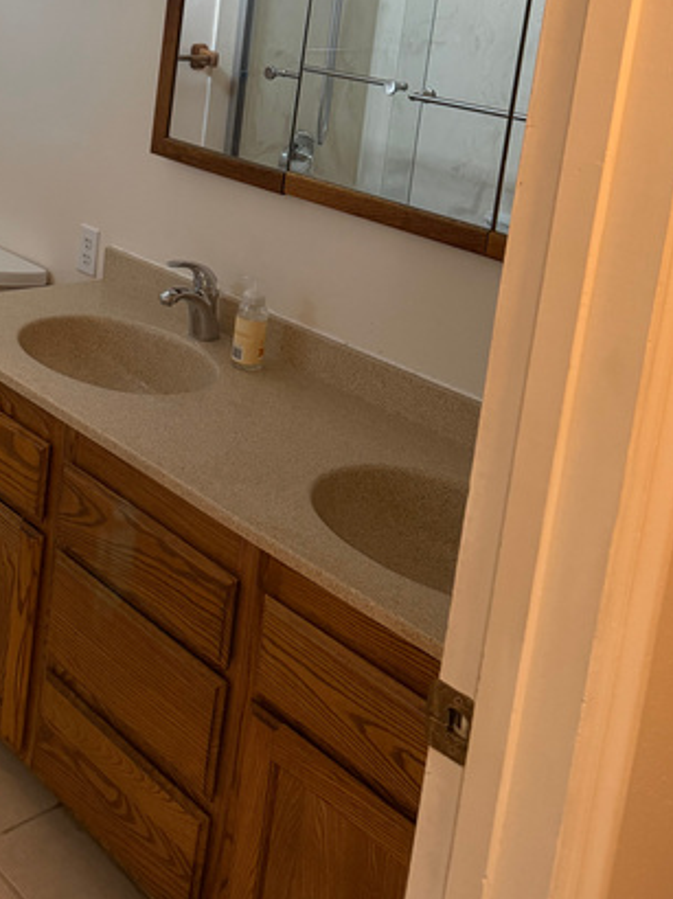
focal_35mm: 45
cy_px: 129
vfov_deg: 39.7
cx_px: 90
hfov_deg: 30.9
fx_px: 1168
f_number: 1.78
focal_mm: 6.76
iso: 400
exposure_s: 1/60
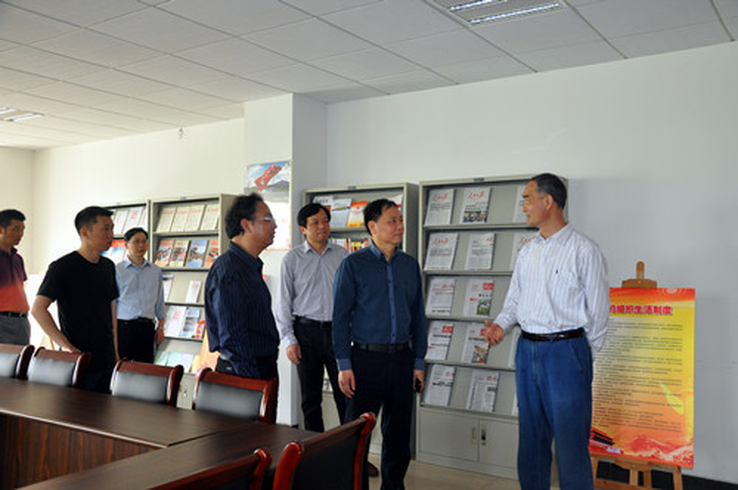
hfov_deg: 57.3
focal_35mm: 33
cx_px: 369
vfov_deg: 39.9
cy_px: 245
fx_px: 676
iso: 800
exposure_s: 1/60
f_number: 4
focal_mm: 22
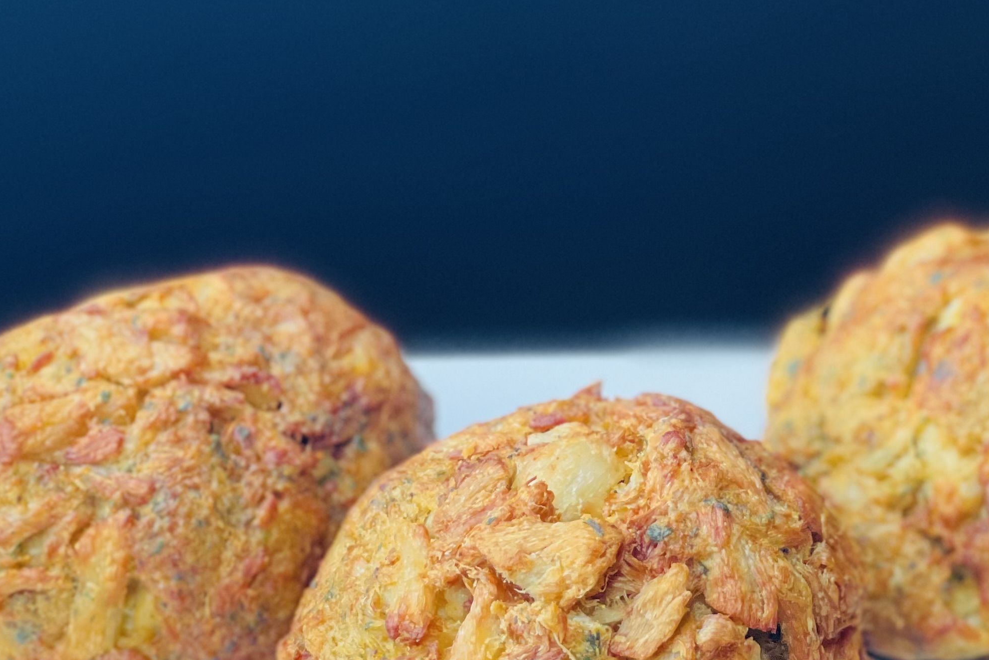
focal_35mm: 136
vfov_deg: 10.1
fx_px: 3737
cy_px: 514
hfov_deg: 15.0
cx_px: 800
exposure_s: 1/94
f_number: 2.2
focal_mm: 7.5
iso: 160
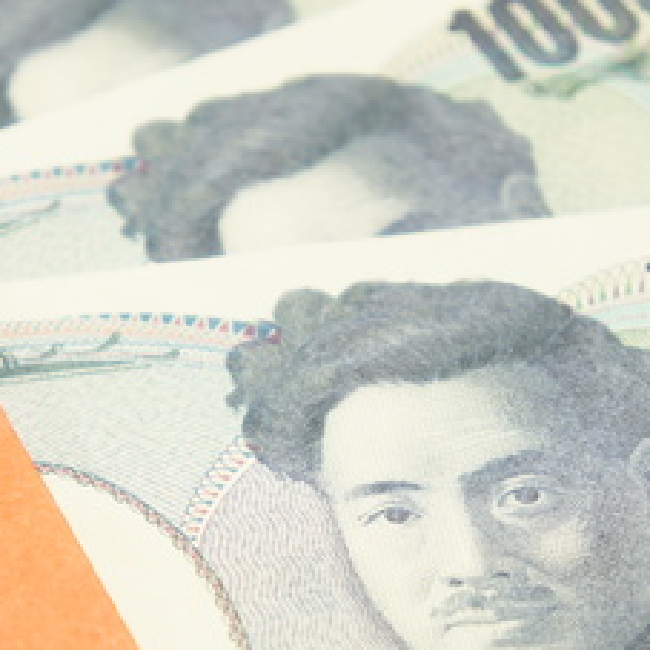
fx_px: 3208
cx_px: 140
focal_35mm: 151
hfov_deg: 11.5
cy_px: 485
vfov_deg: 11.5
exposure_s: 1/4
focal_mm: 42
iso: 200
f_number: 4.5
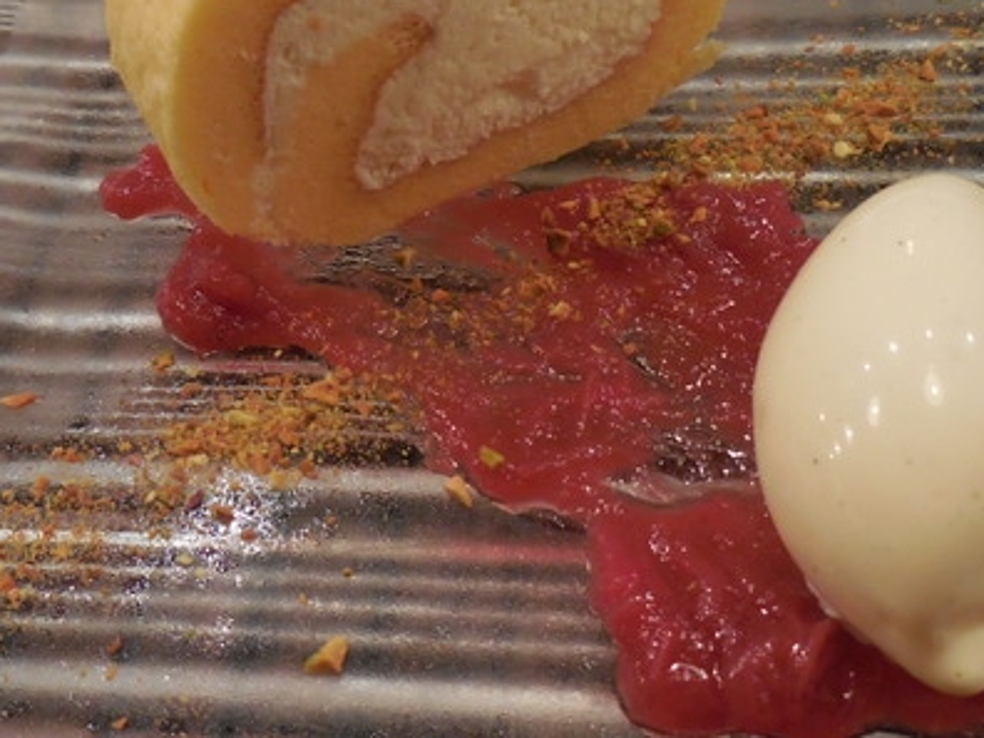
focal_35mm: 50
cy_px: 248
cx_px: 462
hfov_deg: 38.2
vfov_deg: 28.9
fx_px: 1421
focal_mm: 5.9
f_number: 3.7
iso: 400
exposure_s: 1/15
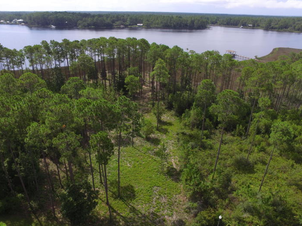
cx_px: 144
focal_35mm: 23
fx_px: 201
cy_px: 123
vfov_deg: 58.8
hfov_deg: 73.9
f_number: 2.8
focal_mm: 3.61
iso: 100
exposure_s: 1/992
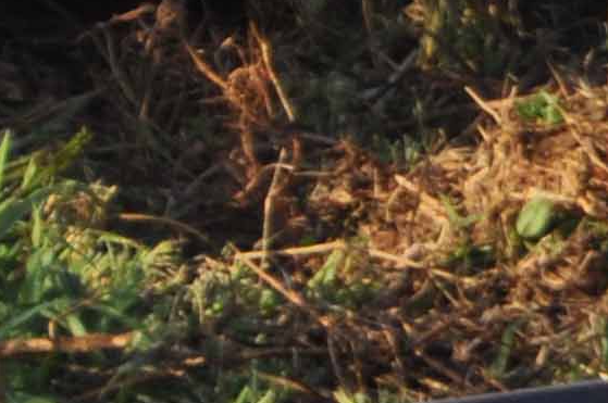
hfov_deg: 0.9
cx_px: 745
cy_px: -789
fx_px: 38805
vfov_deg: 0.6
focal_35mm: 2301
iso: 400
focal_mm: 200
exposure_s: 1/500
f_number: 6.3
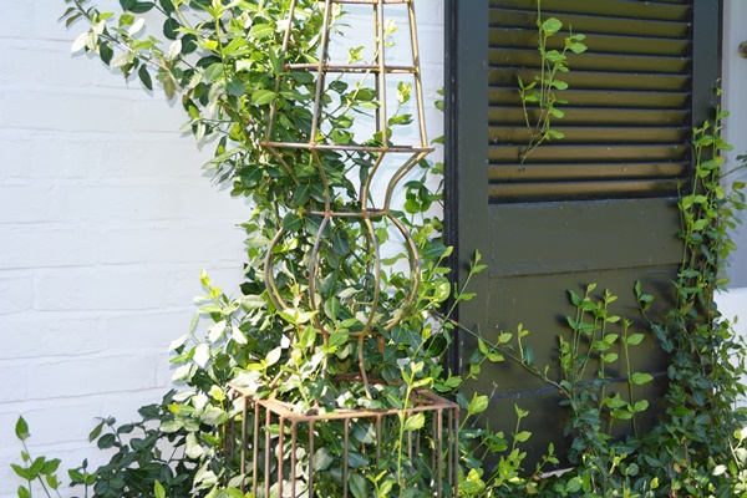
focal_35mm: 57
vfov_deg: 23.8
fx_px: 1183
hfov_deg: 35.1
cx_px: 374
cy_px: 249
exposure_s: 1/200
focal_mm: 38
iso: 200
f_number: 5
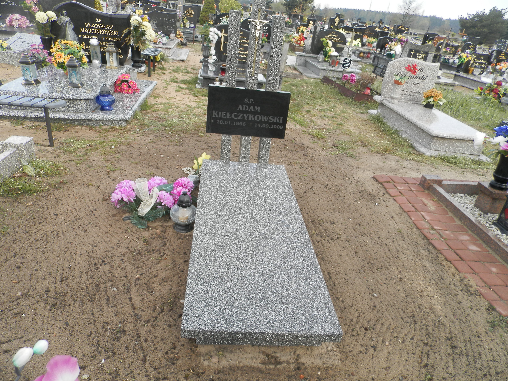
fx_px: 367
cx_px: 254
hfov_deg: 69.4
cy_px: 190
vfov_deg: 54.9
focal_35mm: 25
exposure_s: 1/160
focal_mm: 4.5
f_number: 3.1
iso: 80
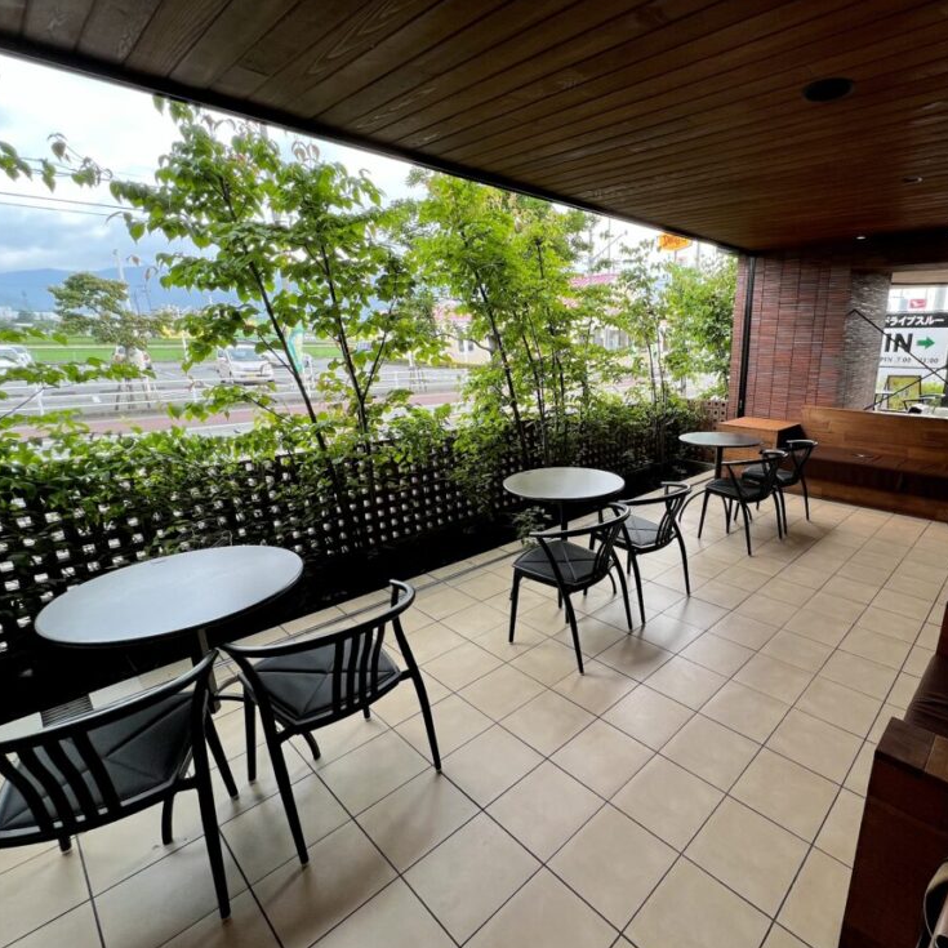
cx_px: 605
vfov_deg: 87.4
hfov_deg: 85.4
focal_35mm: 16
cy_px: 485
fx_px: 496
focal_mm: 1.57
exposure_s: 1/168
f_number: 1.8
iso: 32
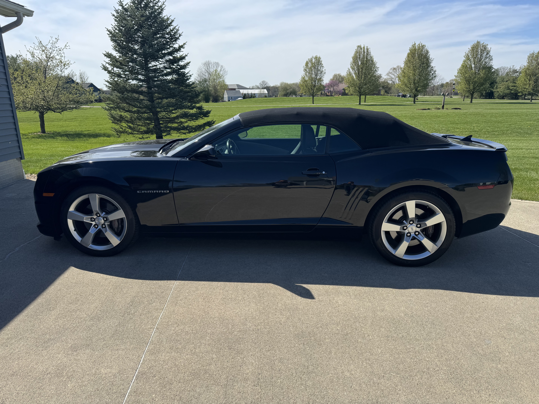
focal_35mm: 24
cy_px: 202
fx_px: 374
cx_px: 270
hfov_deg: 71.6
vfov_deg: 56.8
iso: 80
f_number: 1.78
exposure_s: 1/4049
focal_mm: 6.76
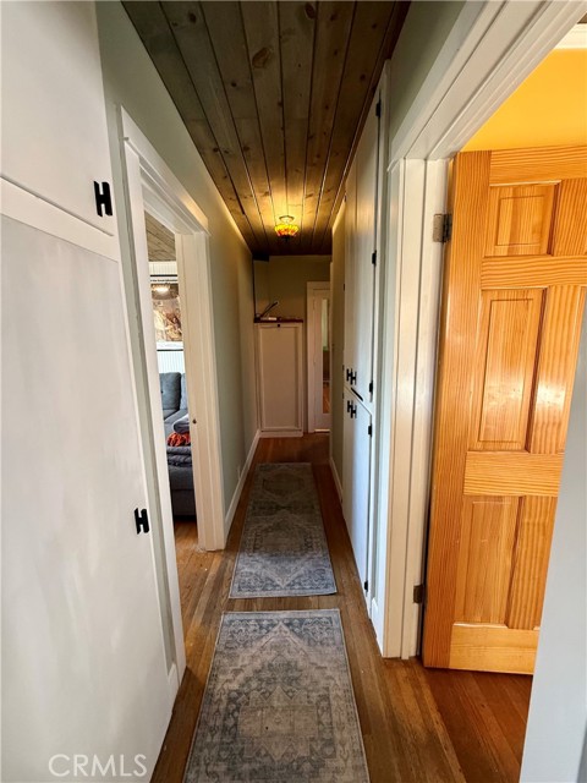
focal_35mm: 14
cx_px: 294
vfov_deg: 102.1
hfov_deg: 85.7
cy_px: 392
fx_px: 317
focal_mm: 2.22
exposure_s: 1/60
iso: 320
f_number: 2.2
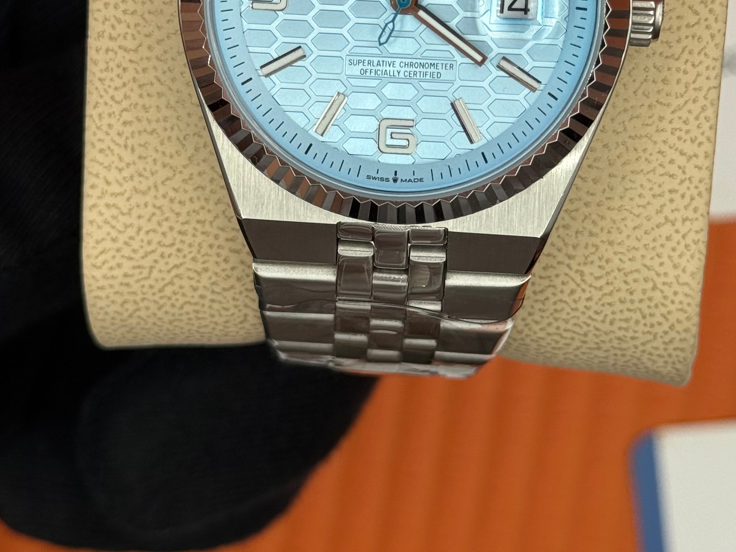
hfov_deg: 20.9
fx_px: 1998
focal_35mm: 94
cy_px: 95
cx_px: 396
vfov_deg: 15.6
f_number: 1.78
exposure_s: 1/786
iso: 64
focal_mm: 6.76
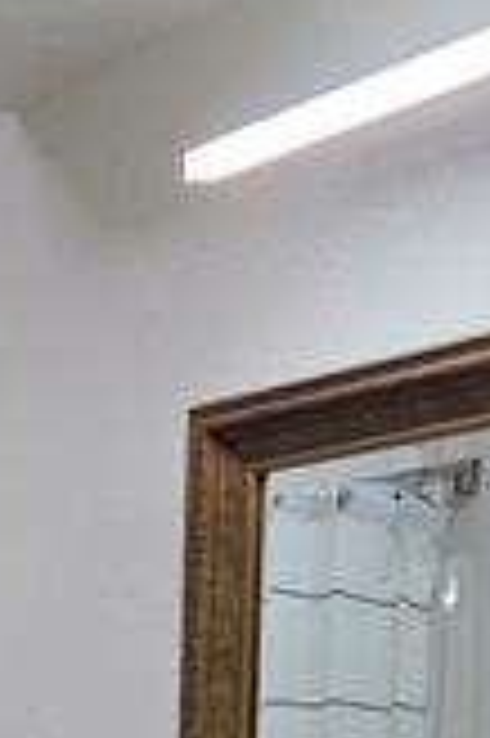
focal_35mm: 112
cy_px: 1102
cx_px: -189
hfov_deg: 11.8
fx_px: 2291
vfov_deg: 16.6
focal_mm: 5.4
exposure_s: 1/120
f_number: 1.8
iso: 80
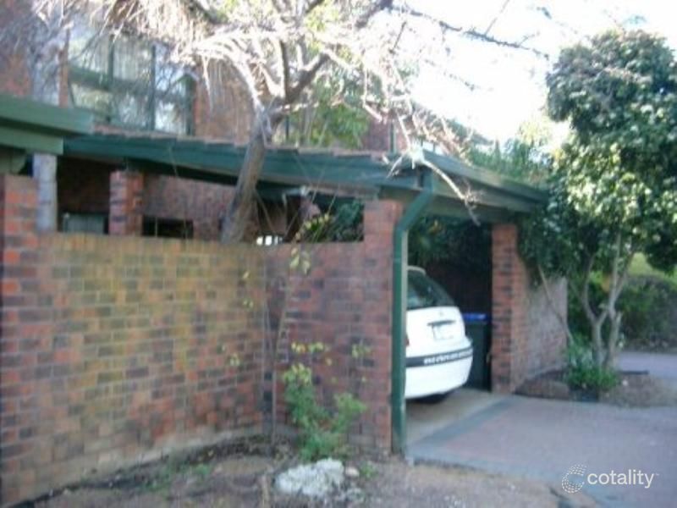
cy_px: 254
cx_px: 338
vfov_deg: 38.7
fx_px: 724
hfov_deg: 50.1
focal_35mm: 37
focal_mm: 7.6
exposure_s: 1/100
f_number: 2.6
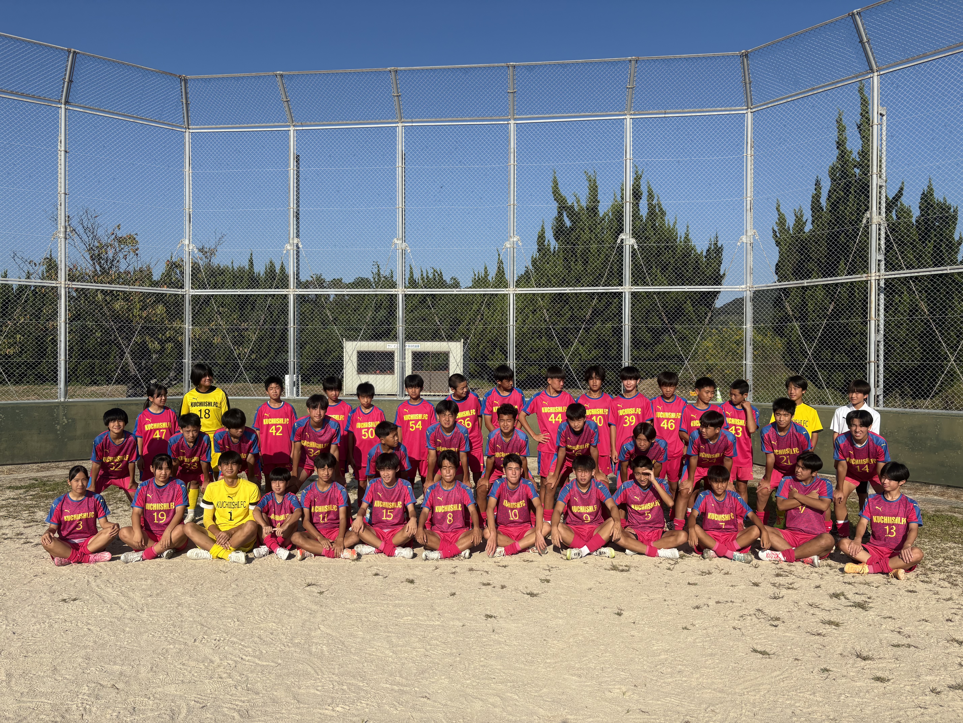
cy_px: 362
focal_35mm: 26
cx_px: 482
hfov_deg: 67.3
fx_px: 723
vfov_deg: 53.1
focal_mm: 5.96
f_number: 1.6
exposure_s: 1/4608
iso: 50
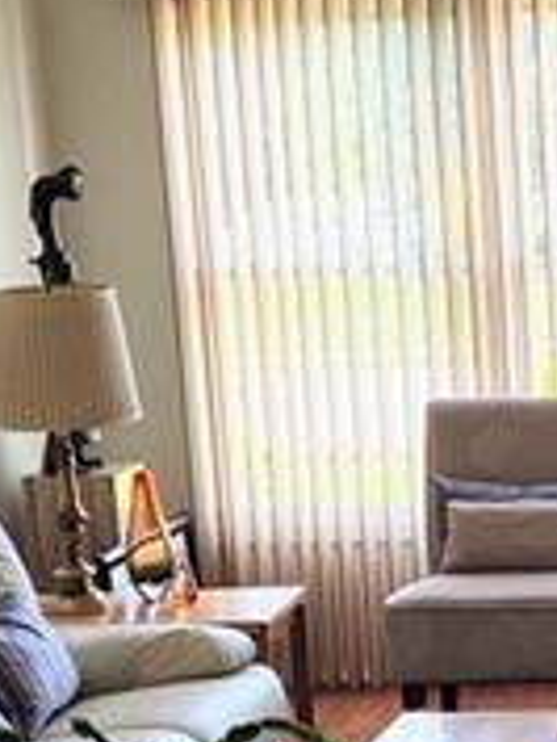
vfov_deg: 16.6
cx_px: 658
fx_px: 2507
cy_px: 671
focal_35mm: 117
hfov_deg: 12.4
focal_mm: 4.75
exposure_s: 1/547
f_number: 1.7
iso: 100
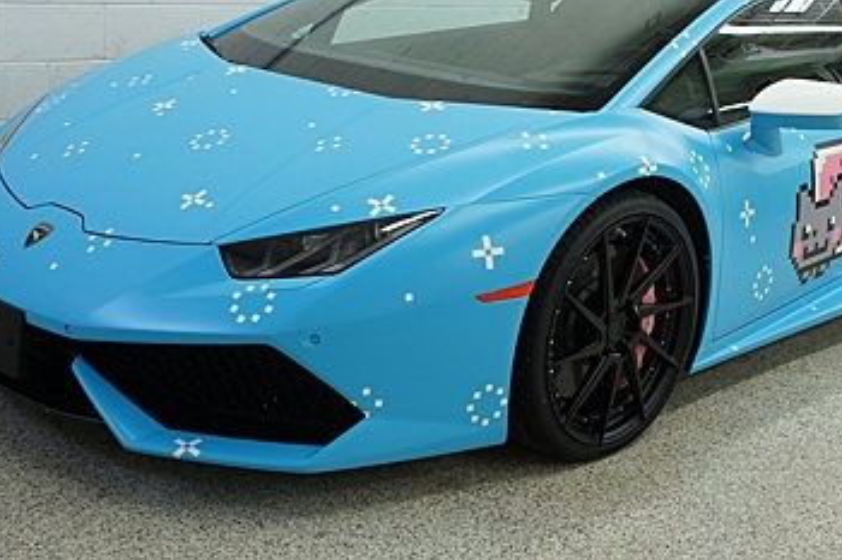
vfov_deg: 25.0
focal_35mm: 54
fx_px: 1262
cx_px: 504
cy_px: 228
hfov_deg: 36.8
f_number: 6.3
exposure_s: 1/13
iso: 200
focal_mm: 24
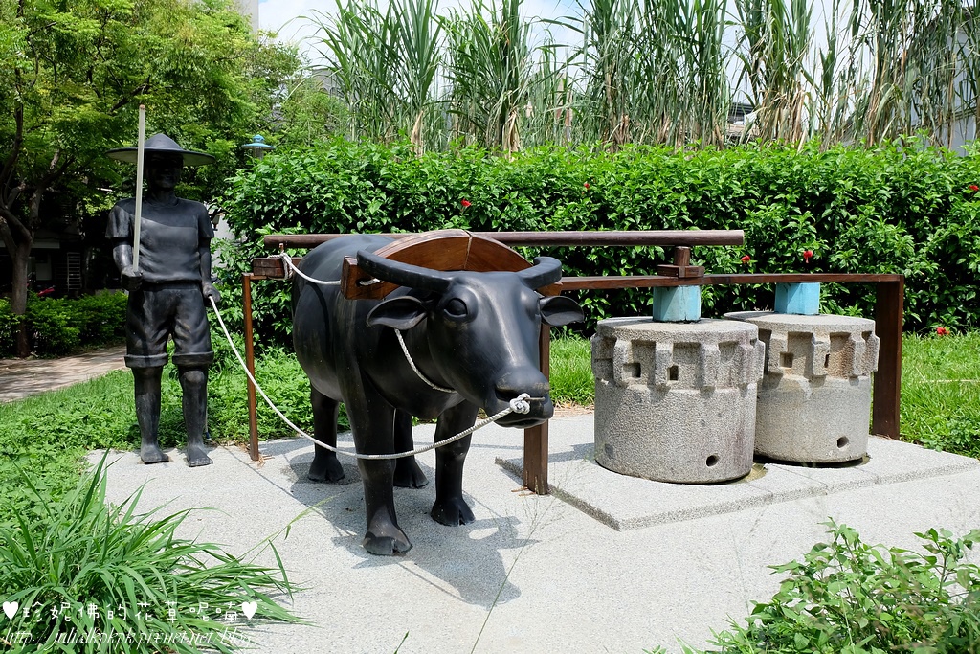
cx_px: 490
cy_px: 327
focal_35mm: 29
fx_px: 790
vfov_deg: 45.0
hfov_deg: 63.7
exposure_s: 1/1300
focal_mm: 19.2
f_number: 7.1
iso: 800
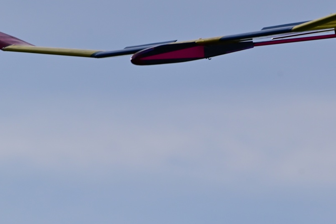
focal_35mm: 894
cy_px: 46
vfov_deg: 1.5
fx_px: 8348
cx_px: 206
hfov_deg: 2.3
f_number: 9
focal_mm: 400
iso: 500
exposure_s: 1/5000
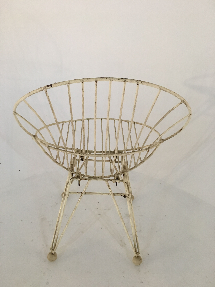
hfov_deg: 48.2
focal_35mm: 29
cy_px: 144
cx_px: 108
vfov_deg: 61.7
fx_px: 240
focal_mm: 4.15
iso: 125
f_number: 2.2
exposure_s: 1/33
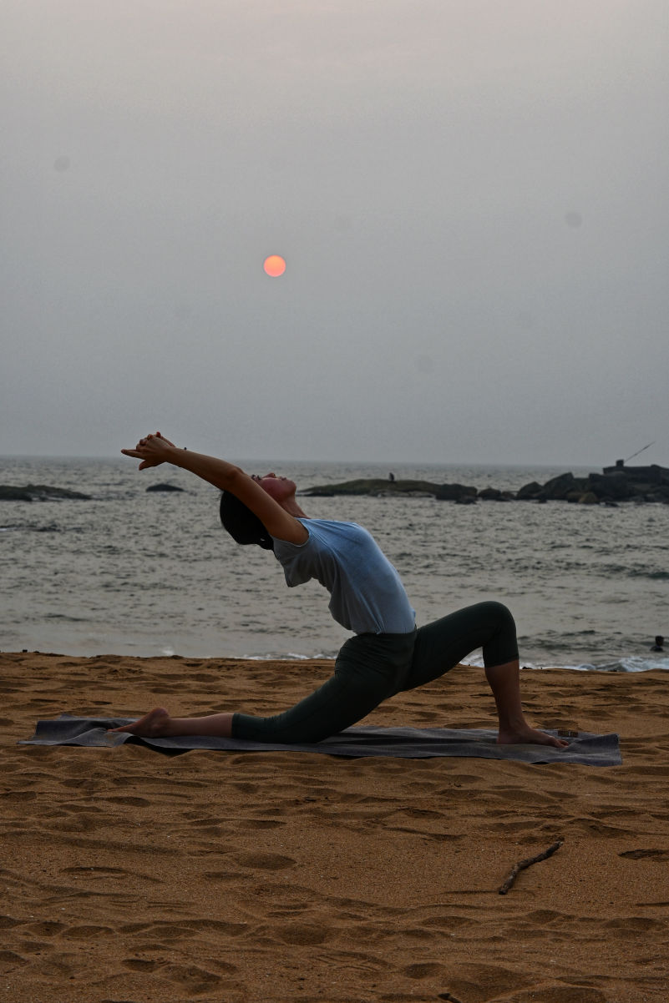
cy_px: 502
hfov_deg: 18.2
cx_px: 334
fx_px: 2091
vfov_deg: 27.0
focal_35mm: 75
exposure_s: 1/250
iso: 140
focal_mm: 50
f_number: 6.3
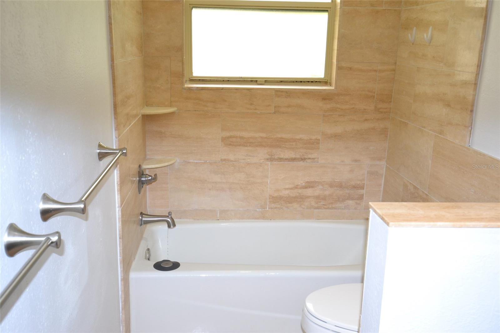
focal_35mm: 36
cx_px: 250
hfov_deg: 53.1
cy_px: 166
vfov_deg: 36.9
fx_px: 500
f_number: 4.5
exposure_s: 1/60
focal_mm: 24
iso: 1250
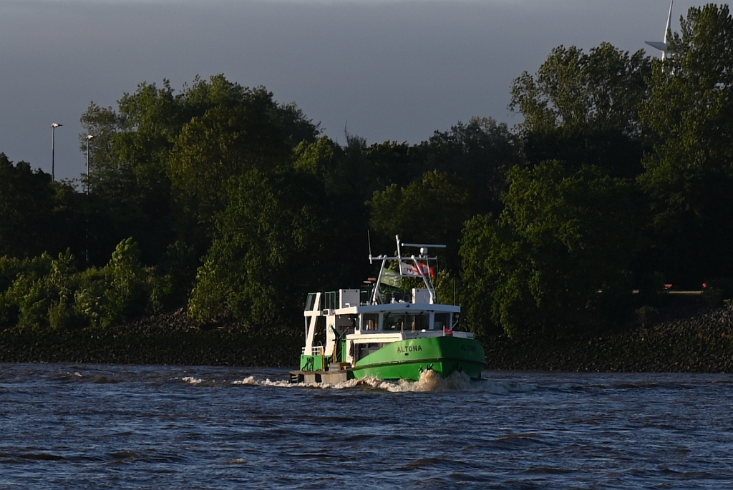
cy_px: 245
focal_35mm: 120
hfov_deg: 17.0
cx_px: 366
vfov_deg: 11.4
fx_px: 2446
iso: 100
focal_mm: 120
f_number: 5.6
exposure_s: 1/500
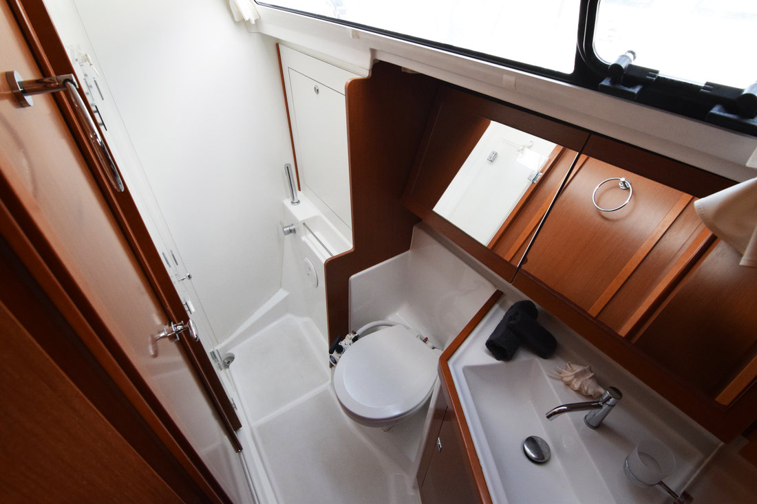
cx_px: 378
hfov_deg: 95.0
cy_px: 252
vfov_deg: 72.0
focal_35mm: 16
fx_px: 347
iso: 1600
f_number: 6.3
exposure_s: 1/160
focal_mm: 11
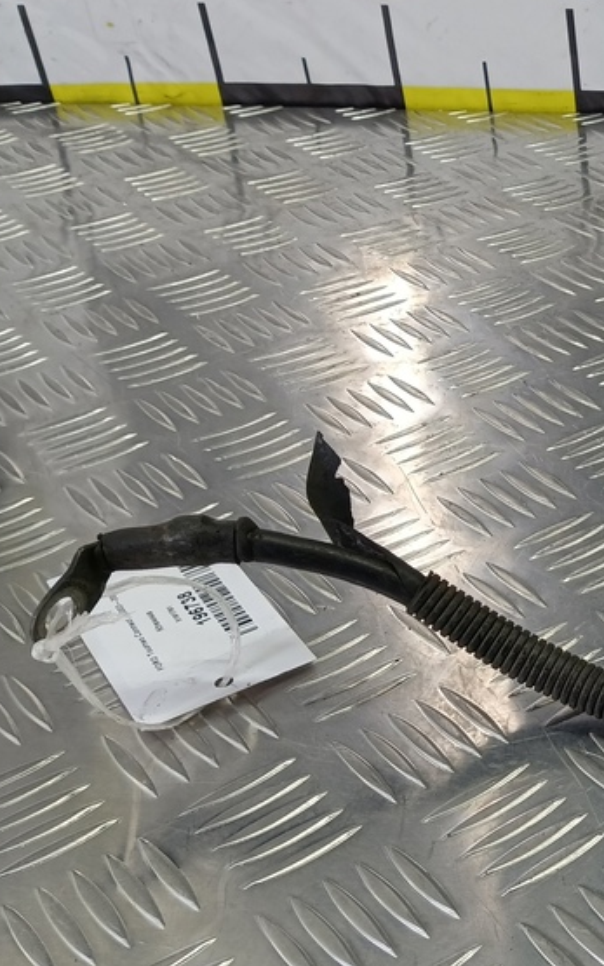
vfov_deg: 44.4
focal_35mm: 45
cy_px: 482
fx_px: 1185
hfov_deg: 24.5
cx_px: 809
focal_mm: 4.11
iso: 100
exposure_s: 1/50
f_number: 1.6
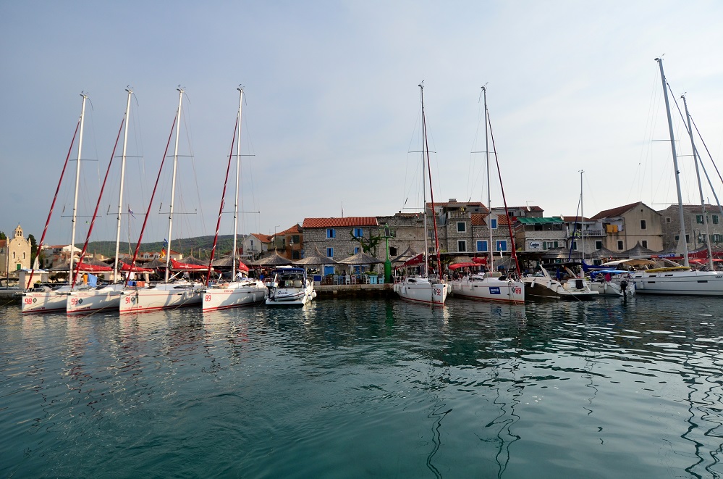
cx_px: 362
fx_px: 361
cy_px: 240
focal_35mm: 18
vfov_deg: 67.1
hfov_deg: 90.1
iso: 400
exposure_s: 1/2500
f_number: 5.6
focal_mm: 12
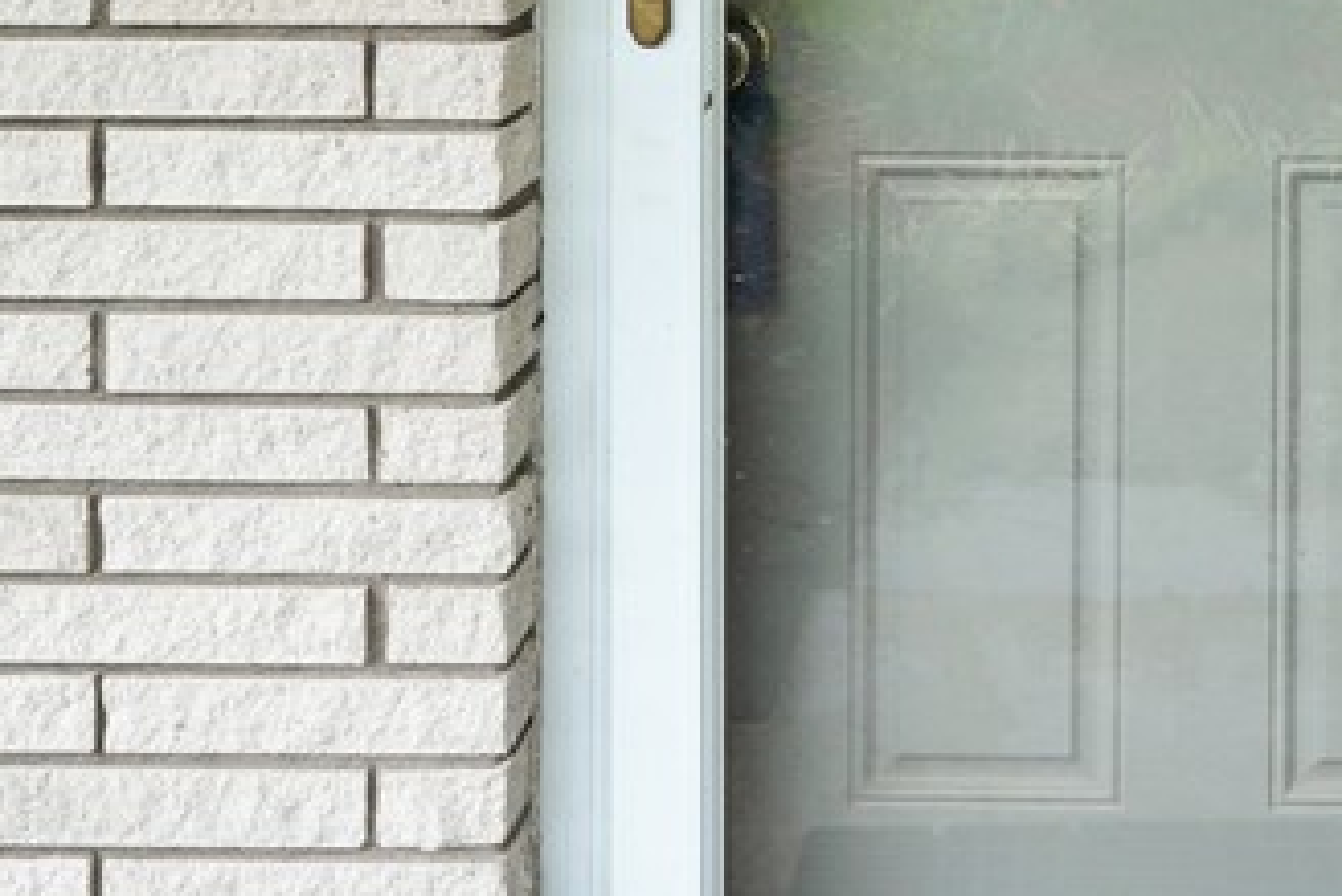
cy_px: -323
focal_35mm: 53
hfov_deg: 35.4
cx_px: 1191
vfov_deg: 22.4
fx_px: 1976
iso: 320
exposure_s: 1/80
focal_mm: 16
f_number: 9
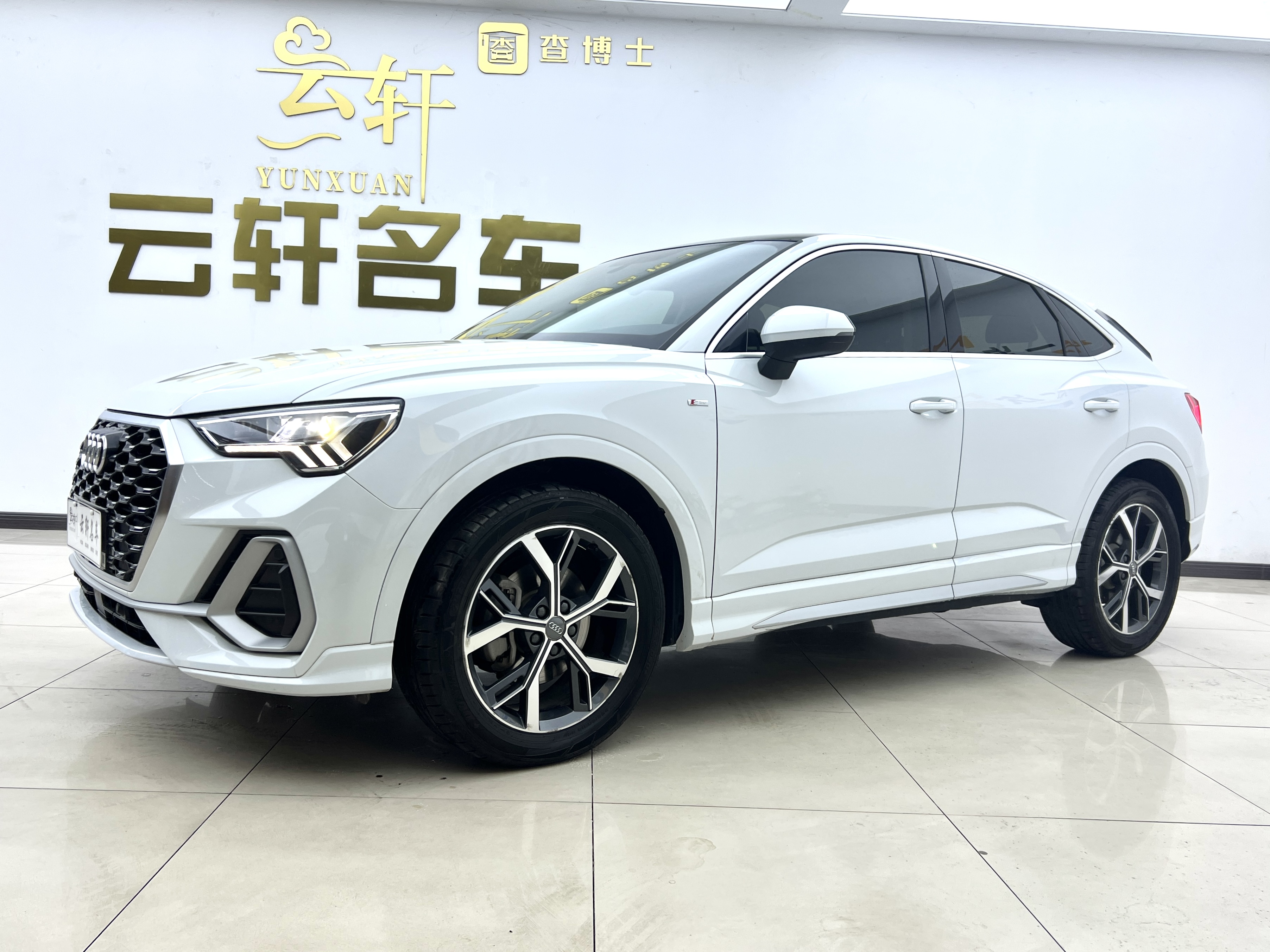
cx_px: 635
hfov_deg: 67.3
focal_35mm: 26
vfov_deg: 53.1
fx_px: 954
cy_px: 476
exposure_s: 1/174
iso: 40
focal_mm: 5.7
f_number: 1.5
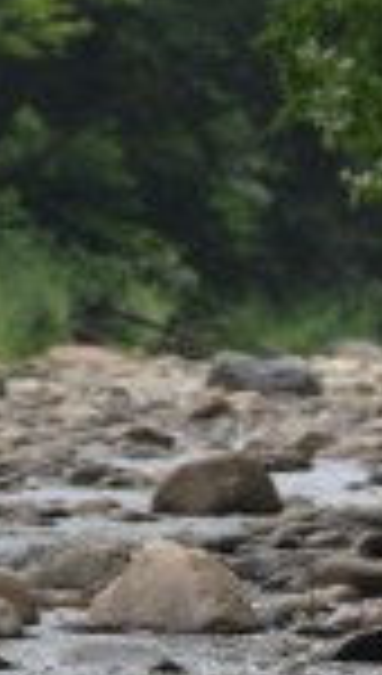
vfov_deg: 2.7
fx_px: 14138
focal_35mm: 790
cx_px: -382
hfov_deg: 1.5
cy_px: 418
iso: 200
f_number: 5.6
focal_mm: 105
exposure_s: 1/640
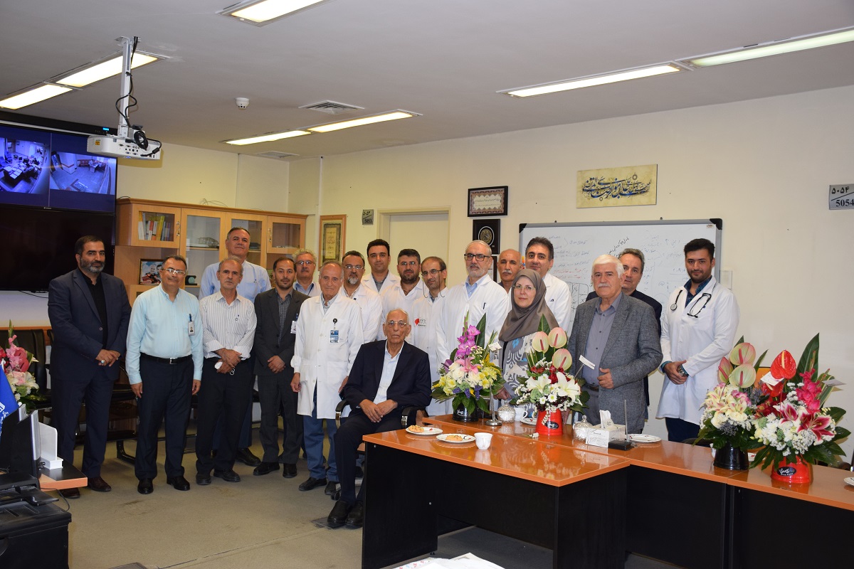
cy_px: 284
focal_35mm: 34
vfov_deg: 38.4
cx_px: 427
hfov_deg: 55.1
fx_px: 818
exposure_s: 1/60
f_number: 4
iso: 800
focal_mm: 23
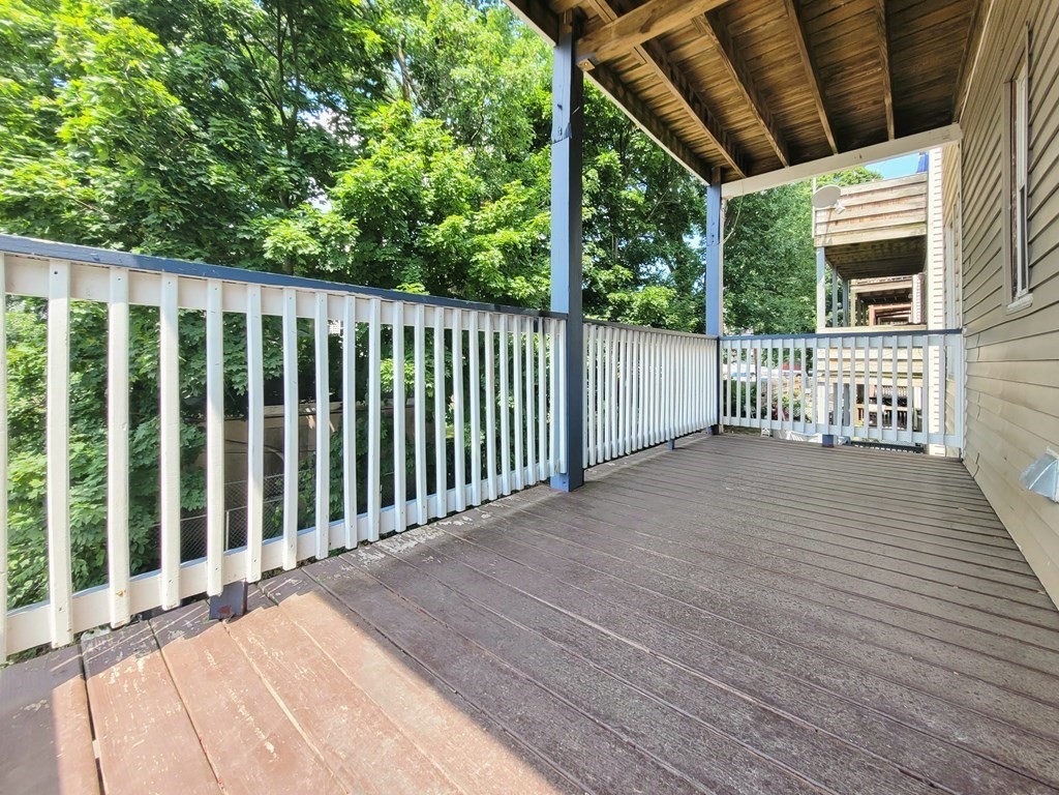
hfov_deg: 106.2
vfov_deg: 89.9
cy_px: 398
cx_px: 530
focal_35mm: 13
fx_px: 398
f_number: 2.2
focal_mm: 1.74
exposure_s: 1/312
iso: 40
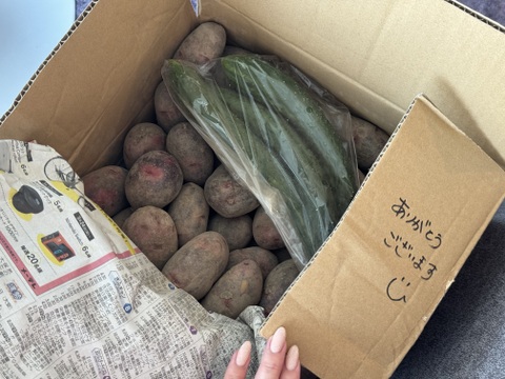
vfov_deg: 30.3
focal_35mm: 48
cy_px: 190
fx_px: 700
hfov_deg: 39.7
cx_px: 252
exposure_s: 1/33
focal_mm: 6.76
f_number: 1.78
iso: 250
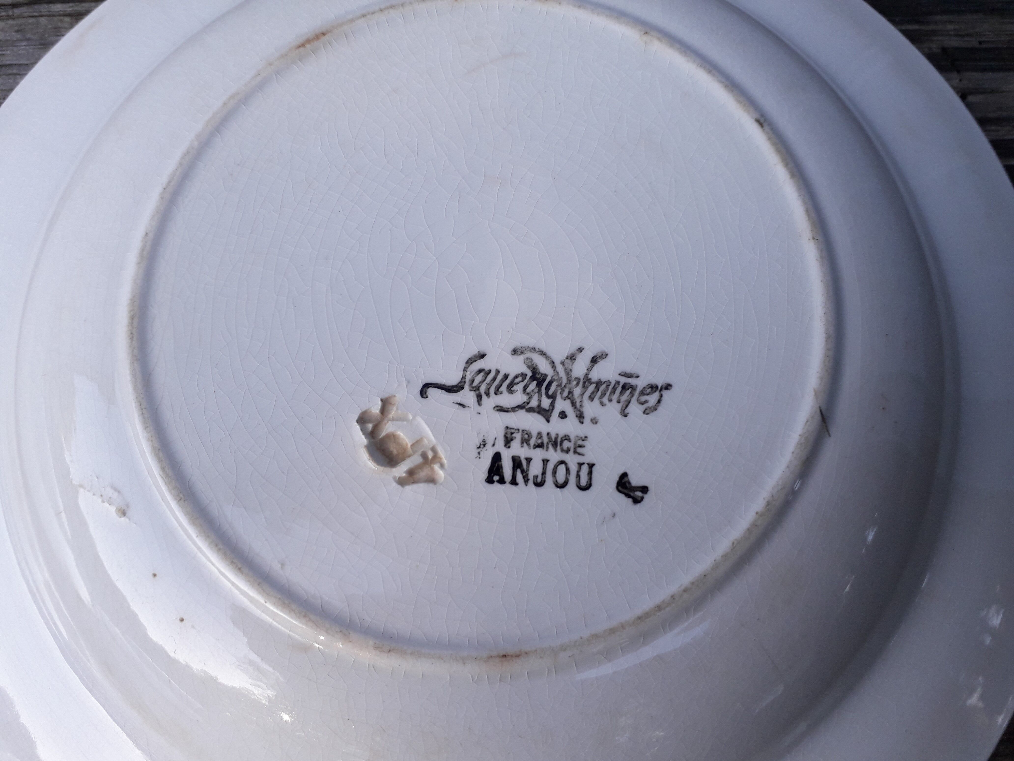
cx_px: 507
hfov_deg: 65.3
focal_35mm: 27
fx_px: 791
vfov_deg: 51.4
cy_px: 380
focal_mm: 3.6
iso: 40
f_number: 1.9
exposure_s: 1/264
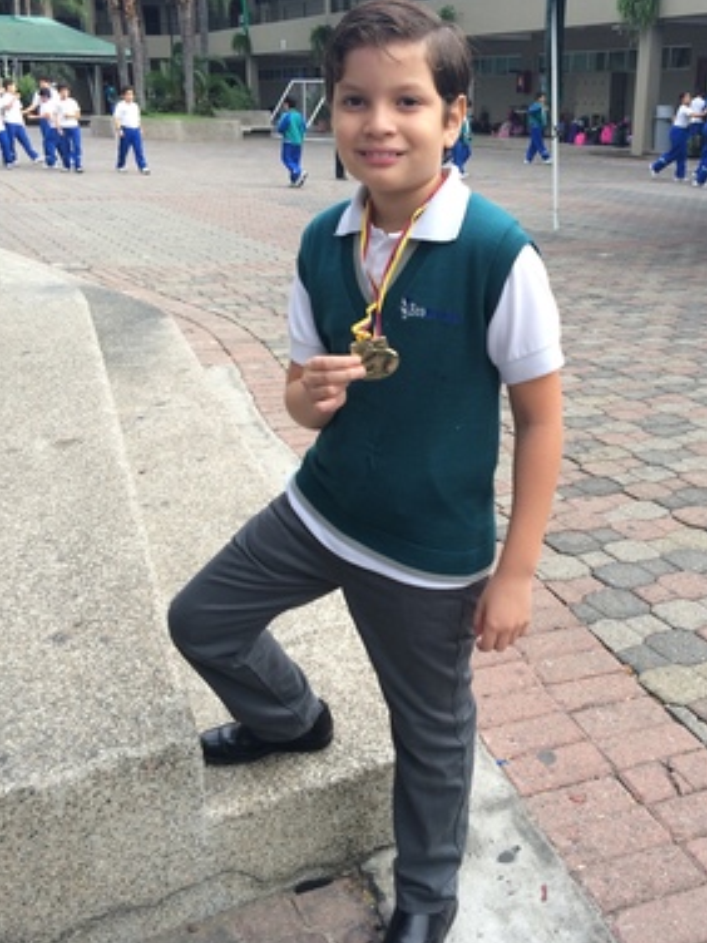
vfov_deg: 50.1
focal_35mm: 37
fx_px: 1008
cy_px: 434
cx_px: 436
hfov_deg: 38.5
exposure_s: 1/161
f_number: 2.2
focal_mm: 4.15
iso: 32
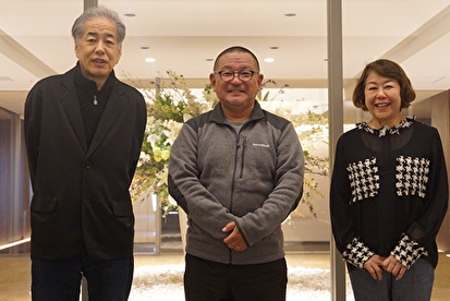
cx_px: 228
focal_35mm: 49
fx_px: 613
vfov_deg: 27.6
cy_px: 142
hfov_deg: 40.3
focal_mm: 30
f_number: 2.8
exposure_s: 1/160
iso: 3200
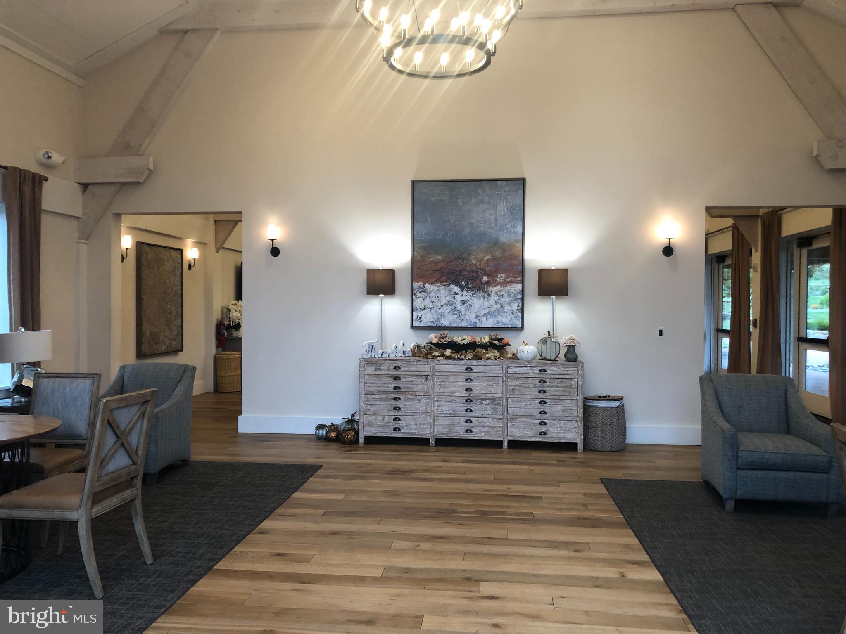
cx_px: 423
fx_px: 684
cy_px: 317
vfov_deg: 49.7
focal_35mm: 28
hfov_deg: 63.4
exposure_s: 1/20
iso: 40
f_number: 1.8
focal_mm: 3.99
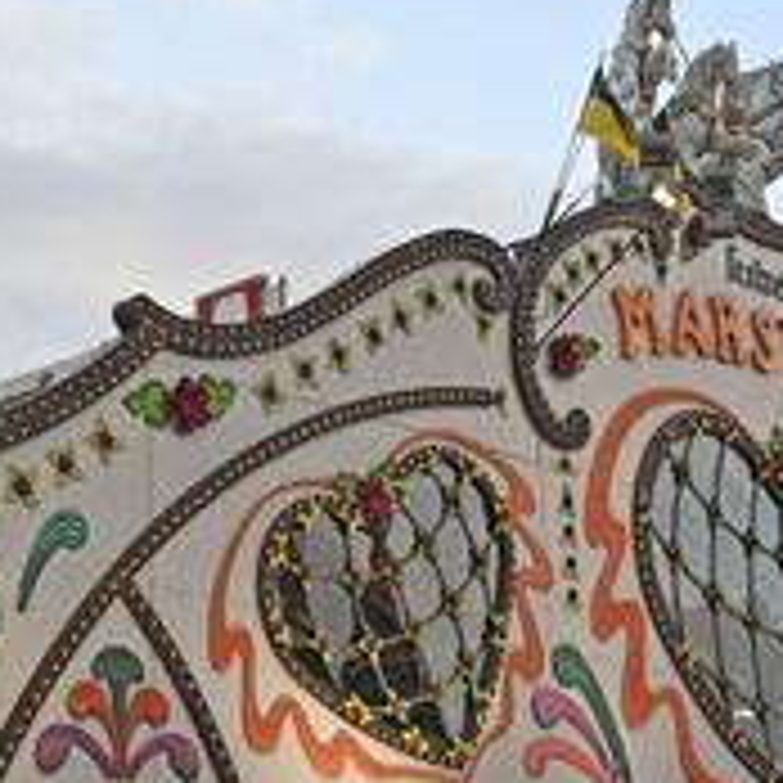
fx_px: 2022
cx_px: 482
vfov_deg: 21.7
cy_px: 612
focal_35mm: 79
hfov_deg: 21.9
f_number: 4
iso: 250
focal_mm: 24
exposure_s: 1/250
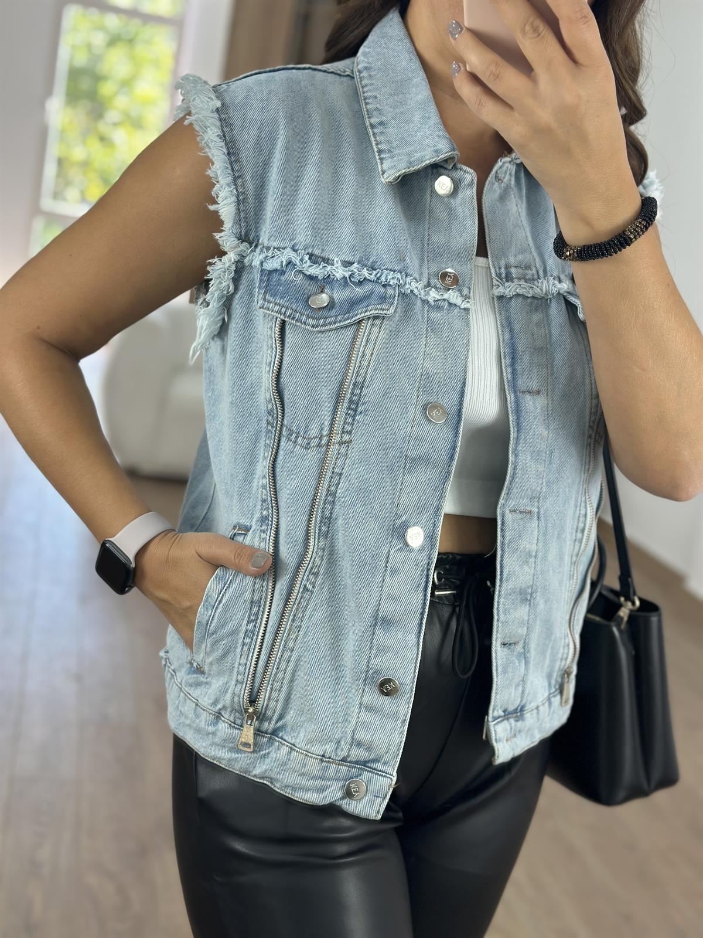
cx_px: 352
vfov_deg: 39.7
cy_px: 469
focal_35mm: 48
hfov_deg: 30.3
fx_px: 1300
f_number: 1.78
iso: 80
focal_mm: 6.86
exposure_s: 1/294
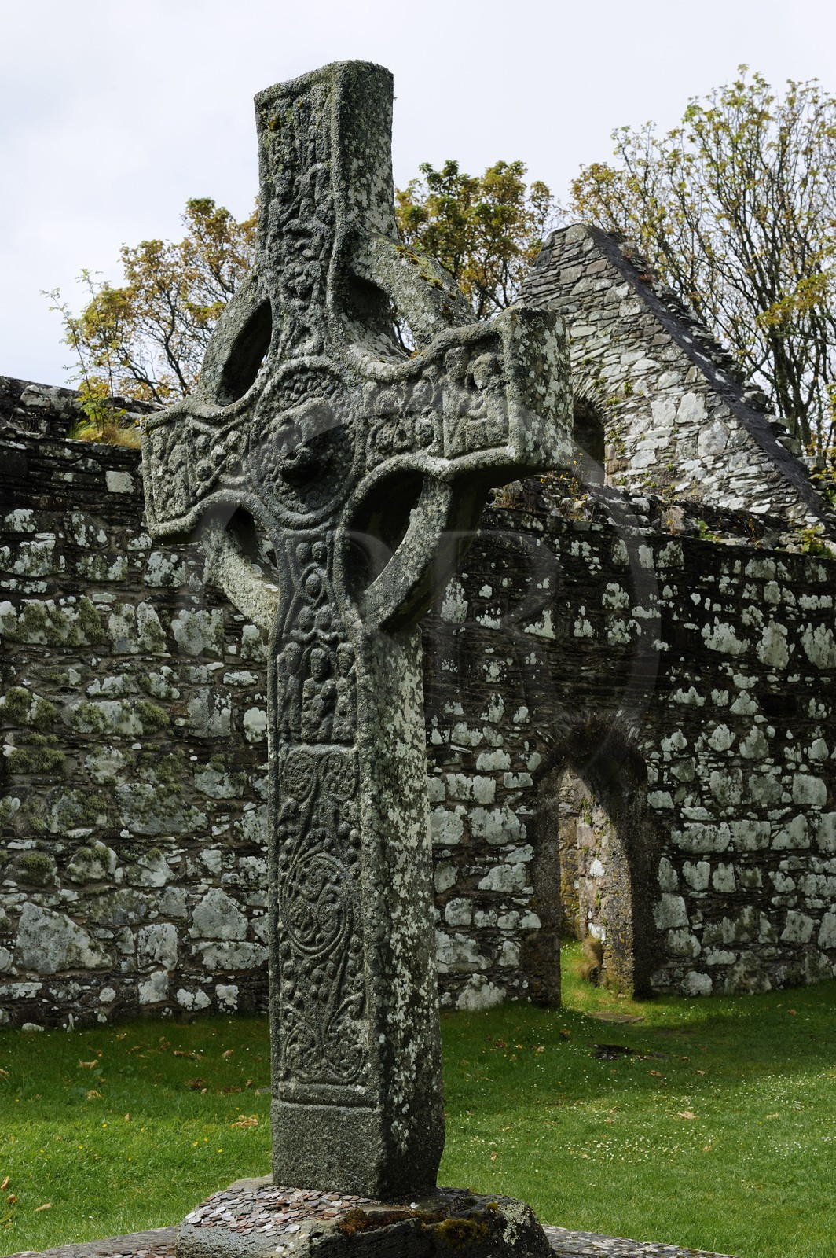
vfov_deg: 34.5
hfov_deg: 23.3
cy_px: 629
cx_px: 418
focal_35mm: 58
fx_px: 2024
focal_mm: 58
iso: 200
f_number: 11
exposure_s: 1/160
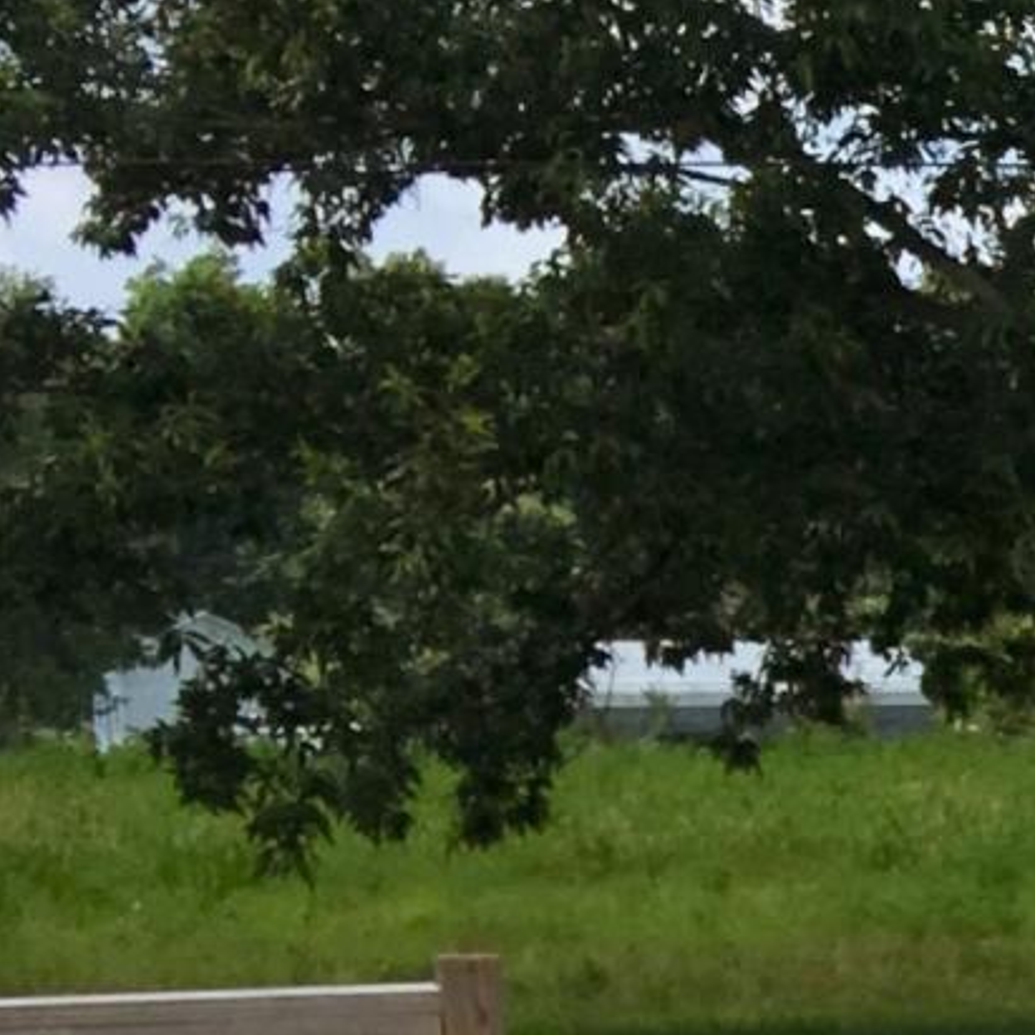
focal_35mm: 187
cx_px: 3611
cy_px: 1369
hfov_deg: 7.6
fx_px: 6326
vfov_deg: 9.2
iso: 25
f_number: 2.2
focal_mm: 4.15
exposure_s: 1/5495
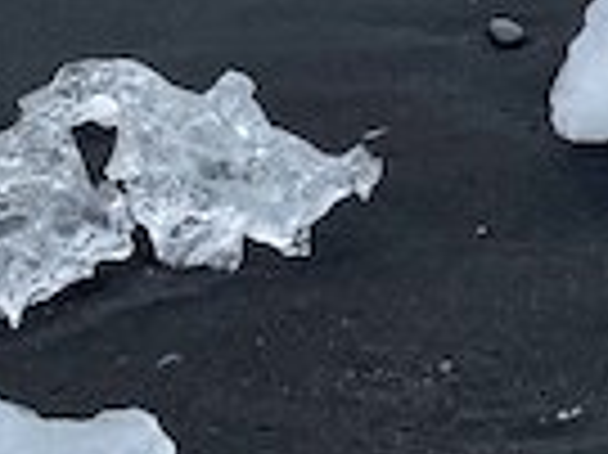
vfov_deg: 7.0
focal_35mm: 197
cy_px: -728
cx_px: 752
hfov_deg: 9.9
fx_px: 3457
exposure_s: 1/2304
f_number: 1.6
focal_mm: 4.2
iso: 32
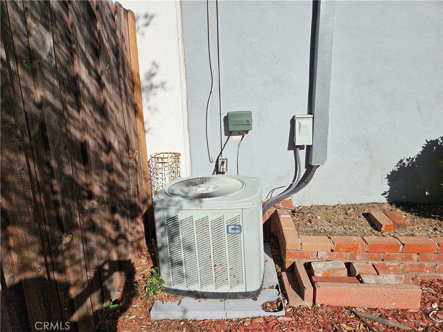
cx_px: 222
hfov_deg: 73.9
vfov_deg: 58.9
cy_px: 166
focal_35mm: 23
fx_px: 294
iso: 25
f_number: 1.8
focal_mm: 5.4
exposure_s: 1/3861
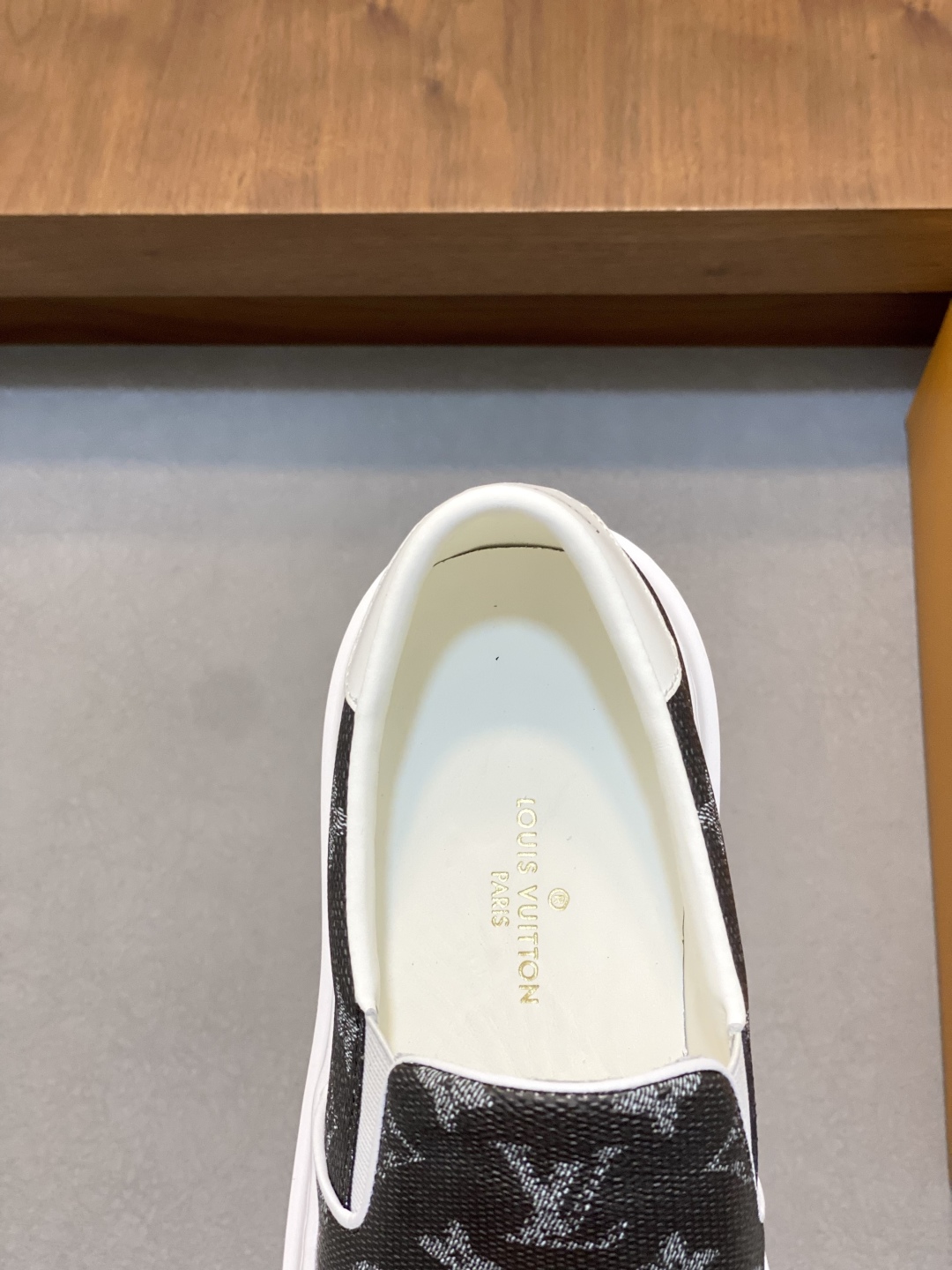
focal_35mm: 52
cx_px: 476
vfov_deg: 36.8
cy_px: 635
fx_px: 1907
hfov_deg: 28.0
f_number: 2
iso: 100
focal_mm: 6
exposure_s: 1/100
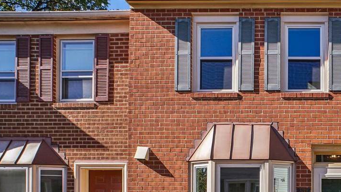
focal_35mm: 31
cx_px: 299
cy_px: 154
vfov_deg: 36.5
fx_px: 280
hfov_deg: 55.5
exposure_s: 1/125
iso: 100
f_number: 8
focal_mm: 11
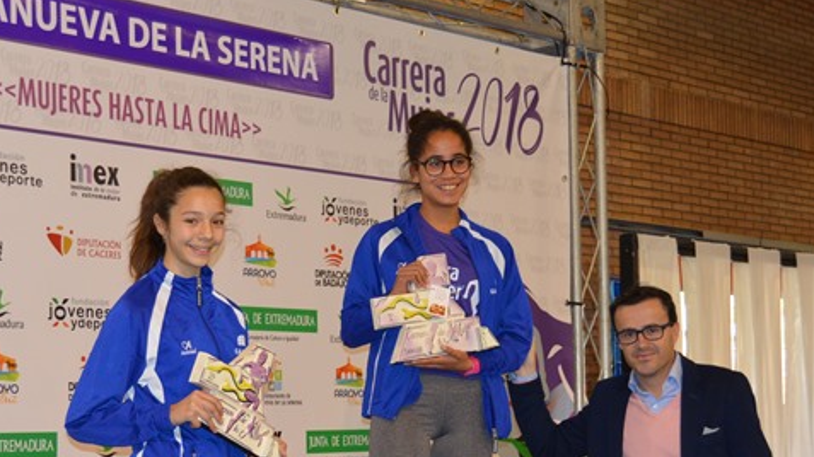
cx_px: 355
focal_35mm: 80
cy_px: 356
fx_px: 1726
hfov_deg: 26.5
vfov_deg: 15.0
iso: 1000
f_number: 4.8
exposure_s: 1/60
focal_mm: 38
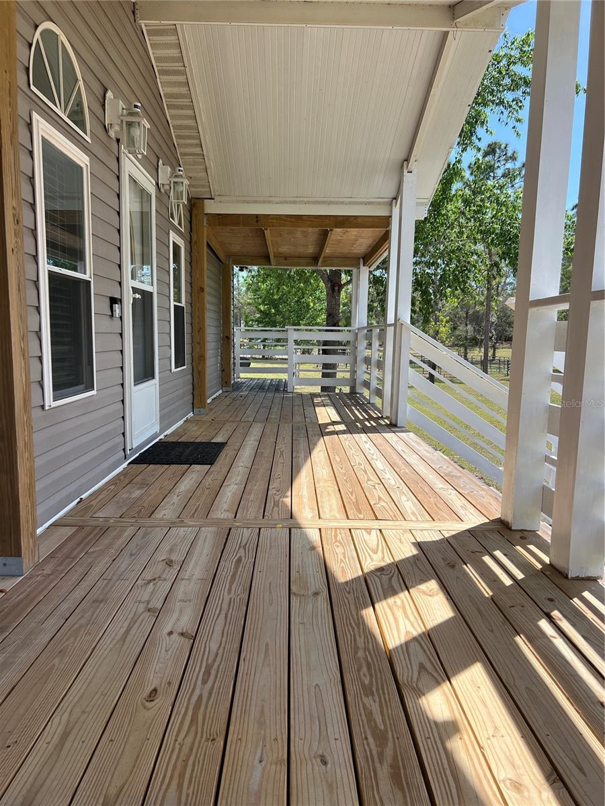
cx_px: 302
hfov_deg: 53.1
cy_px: 403
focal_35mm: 26
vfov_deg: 67.3
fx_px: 606
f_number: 1.5
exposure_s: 1/2045
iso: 50
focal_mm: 5.7
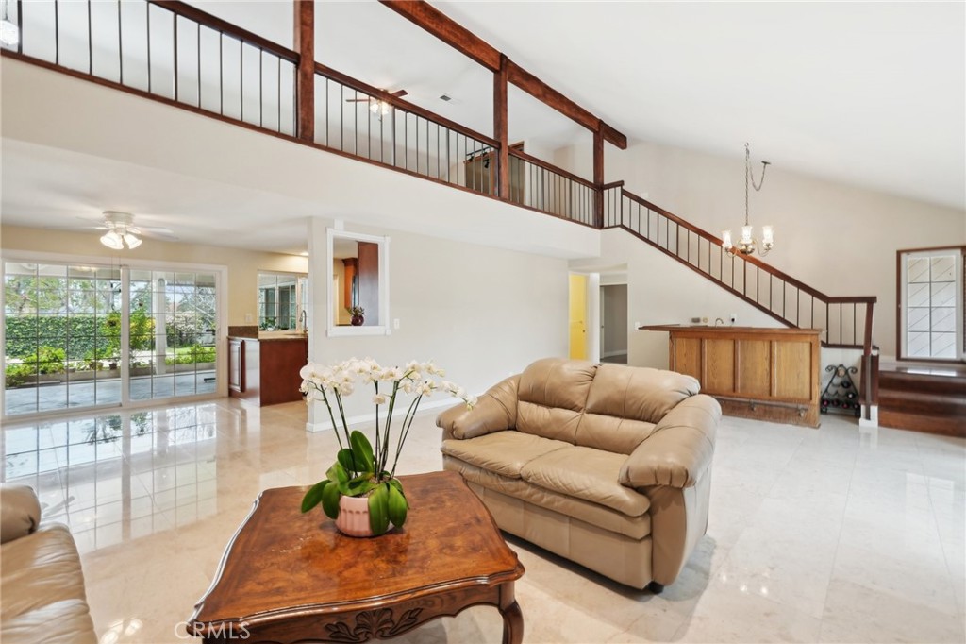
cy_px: 322
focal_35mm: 16
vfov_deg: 73.7
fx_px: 429
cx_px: 483
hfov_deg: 96.8
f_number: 8
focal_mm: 16
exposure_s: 1/2.5
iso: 400
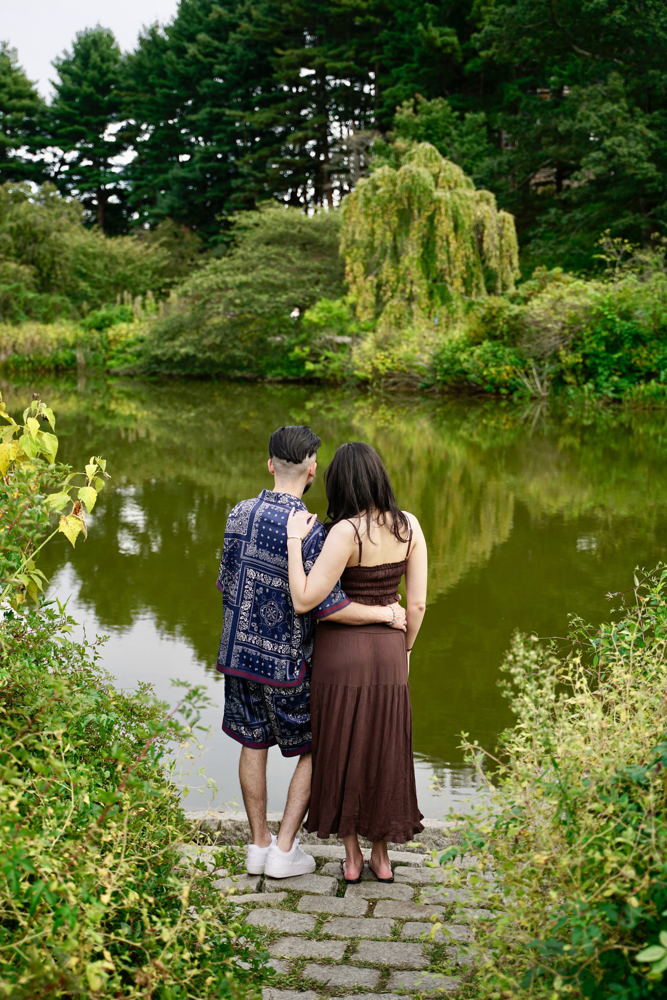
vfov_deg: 43.6
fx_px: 1250
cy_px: 500
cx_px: 334
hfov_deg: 29.9
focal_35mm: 45
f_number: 2.8
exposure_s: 1/800
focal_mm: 45
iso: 200
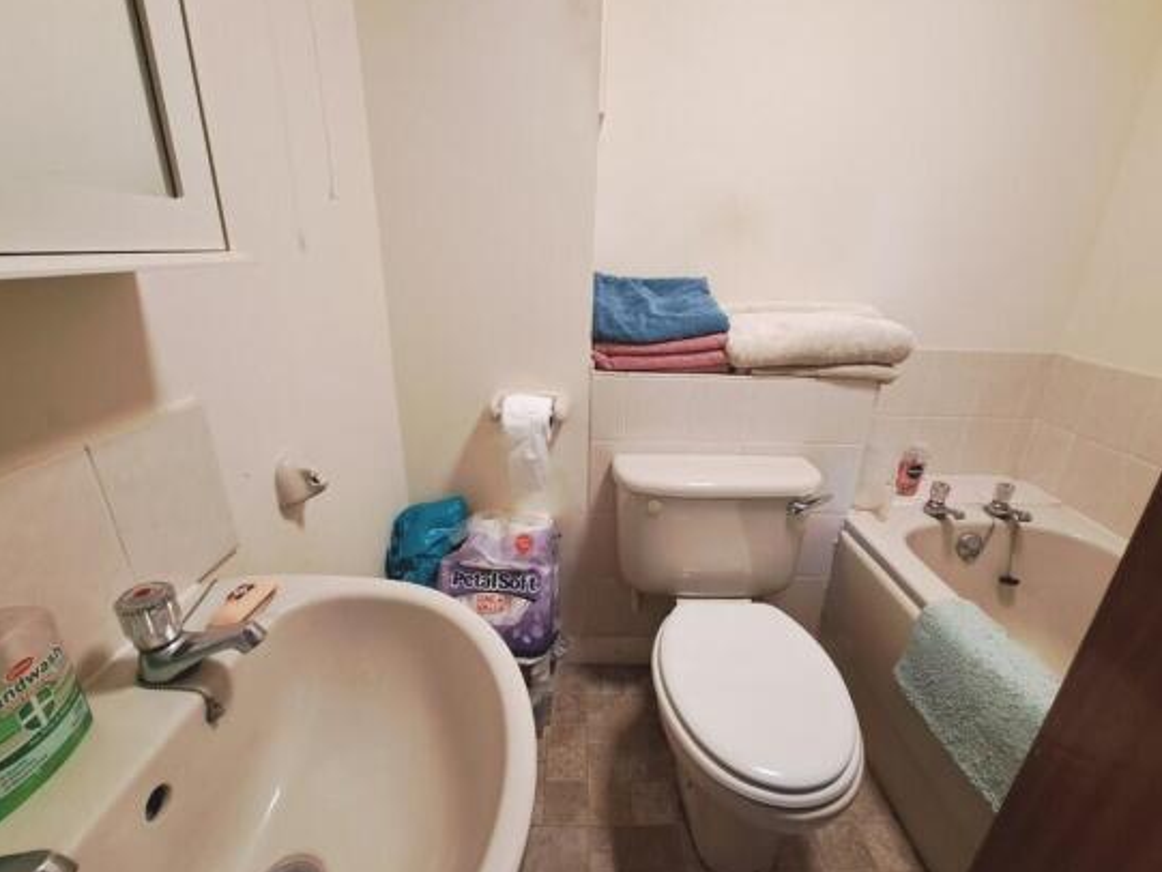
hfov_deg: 102.0
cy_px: 422
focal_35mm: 14
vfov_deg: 85.7
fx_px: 470
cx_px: 587
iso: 200
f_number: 2.2
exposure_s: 1/25
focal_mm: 1.74
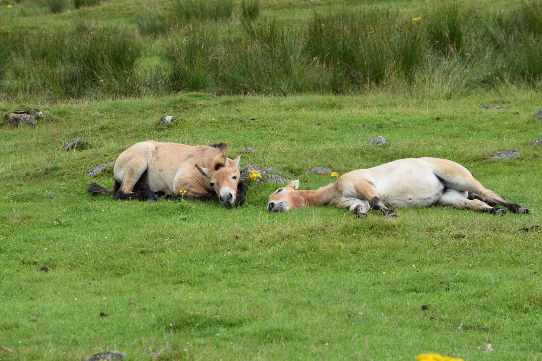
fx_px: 2823
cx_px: 271
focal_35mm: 188
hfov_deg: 11.0
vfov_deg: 7.3
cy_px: 180
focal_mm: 125
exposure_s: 1/400
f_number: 10
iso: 200
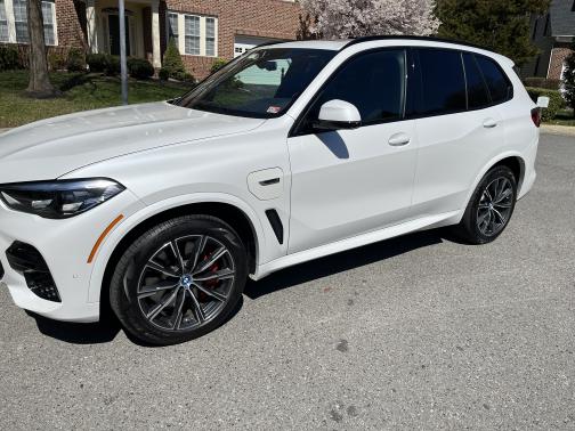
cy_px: 216
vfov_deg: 53.1
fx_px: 432
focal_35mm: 26
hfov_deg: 67.3
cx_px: 288
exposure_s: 1/7874
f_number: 1.6
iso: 50
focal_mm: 5.1
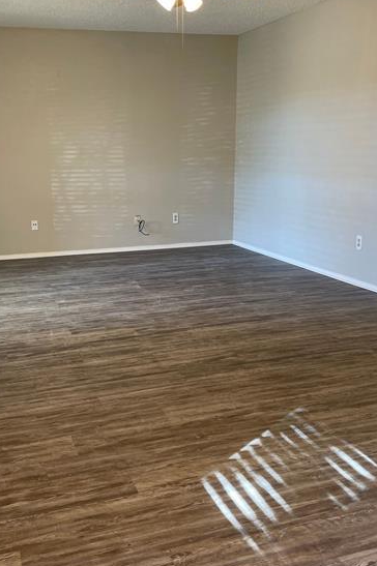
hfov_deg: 34.8
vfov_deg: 50.7
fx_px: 598
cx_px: 138
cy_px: 289
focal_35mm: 38
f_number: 1.6
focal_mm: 4.2
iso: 80
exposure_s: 1/60
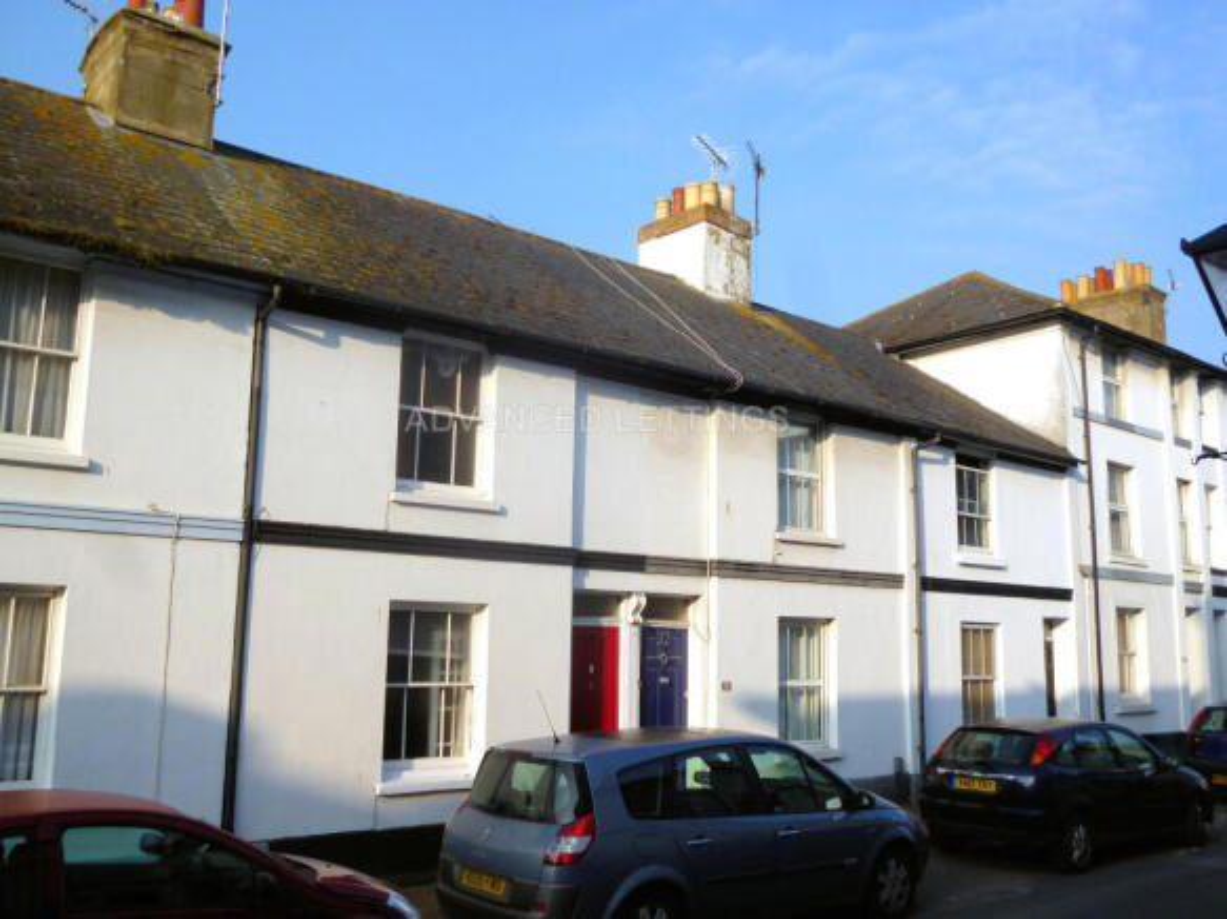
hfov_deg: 56.8
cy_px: 460
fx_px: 1134
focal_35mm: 32
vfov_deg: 44.1
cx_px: 614
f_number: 10
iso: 100
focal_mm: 5.7
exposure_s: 1/100
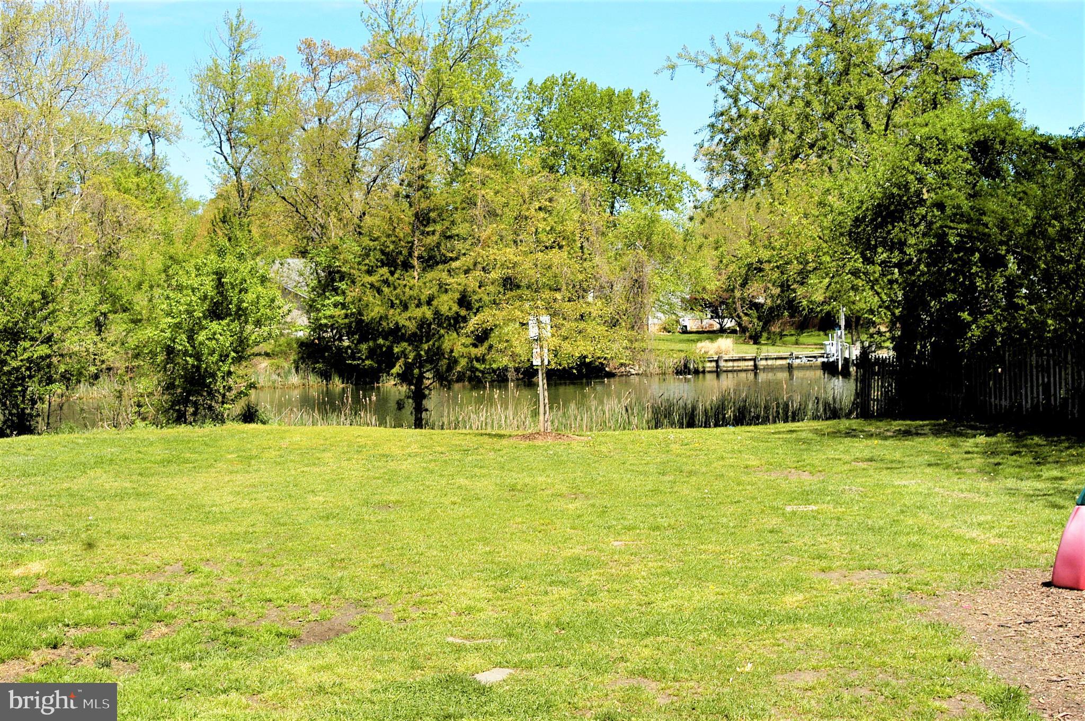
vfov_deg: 31.8
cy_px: 360
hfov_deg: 46.4
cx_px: 542
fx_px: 1264
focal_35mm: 42
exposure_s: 1/1000
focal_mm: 28
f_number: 4.5
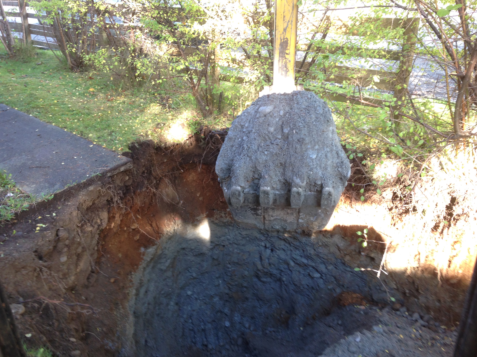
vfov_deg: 41.8
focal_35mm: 34
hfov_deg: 54.0
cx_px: 234
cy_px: 182
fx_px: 469
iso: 64
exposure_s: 1/60
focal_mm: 4.12
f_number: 2.4
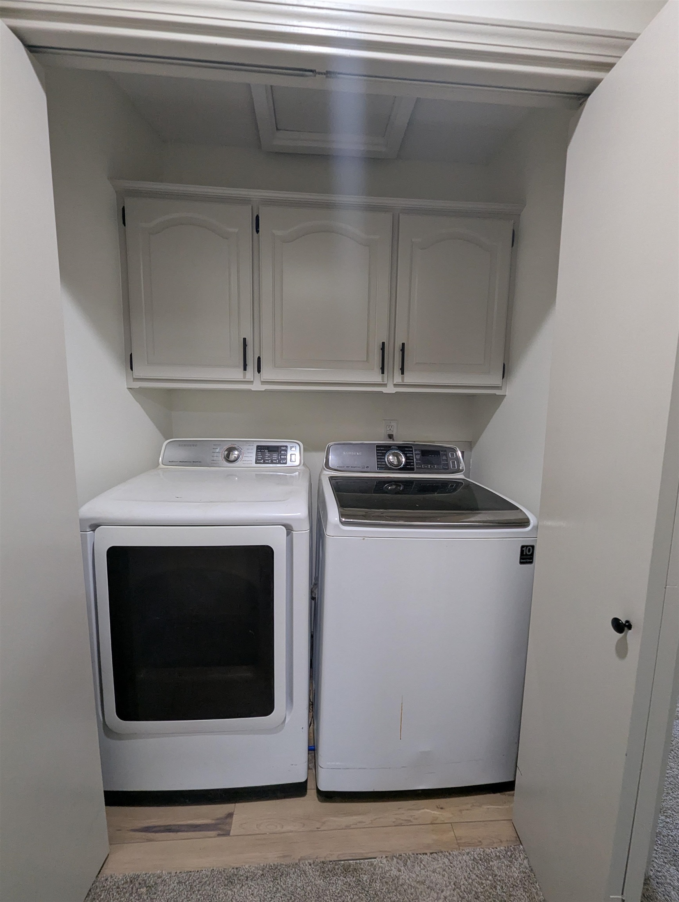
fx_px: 339
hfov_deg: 90.0
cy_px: 451
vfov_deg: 106.1
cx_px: 340
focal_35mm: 13
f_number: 2.2
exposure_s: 1/40
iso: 224
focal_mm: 1.95
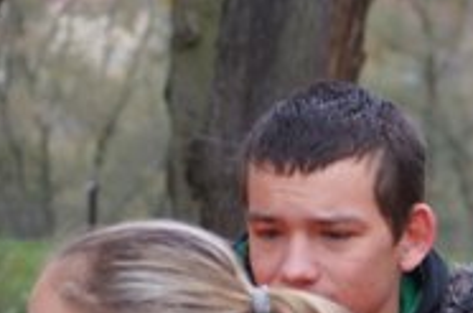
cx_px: 608
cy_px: 425
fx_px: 3784
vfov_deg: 4.7
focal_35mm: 289
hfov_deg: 7.1
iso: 160
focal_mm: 55
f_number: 4
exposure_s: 1/100
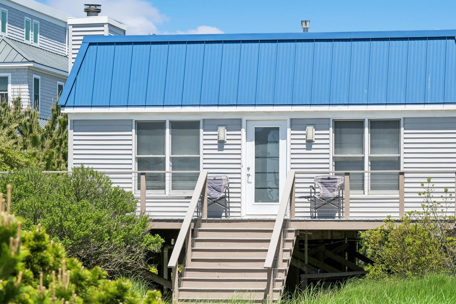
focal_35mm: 124
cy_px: 190
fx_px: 1571
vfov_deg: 11.0
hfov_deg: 16.5
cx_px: 280
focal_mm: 95
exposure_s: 1/1600
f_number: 8
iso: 640
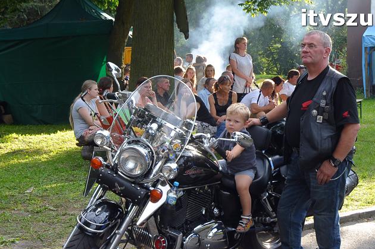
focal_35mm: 89
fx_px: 926
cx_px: 210
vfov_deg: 15.3
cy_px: 158
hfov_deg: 22.9
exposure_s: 1/250
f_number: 8
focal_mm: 44
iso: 640
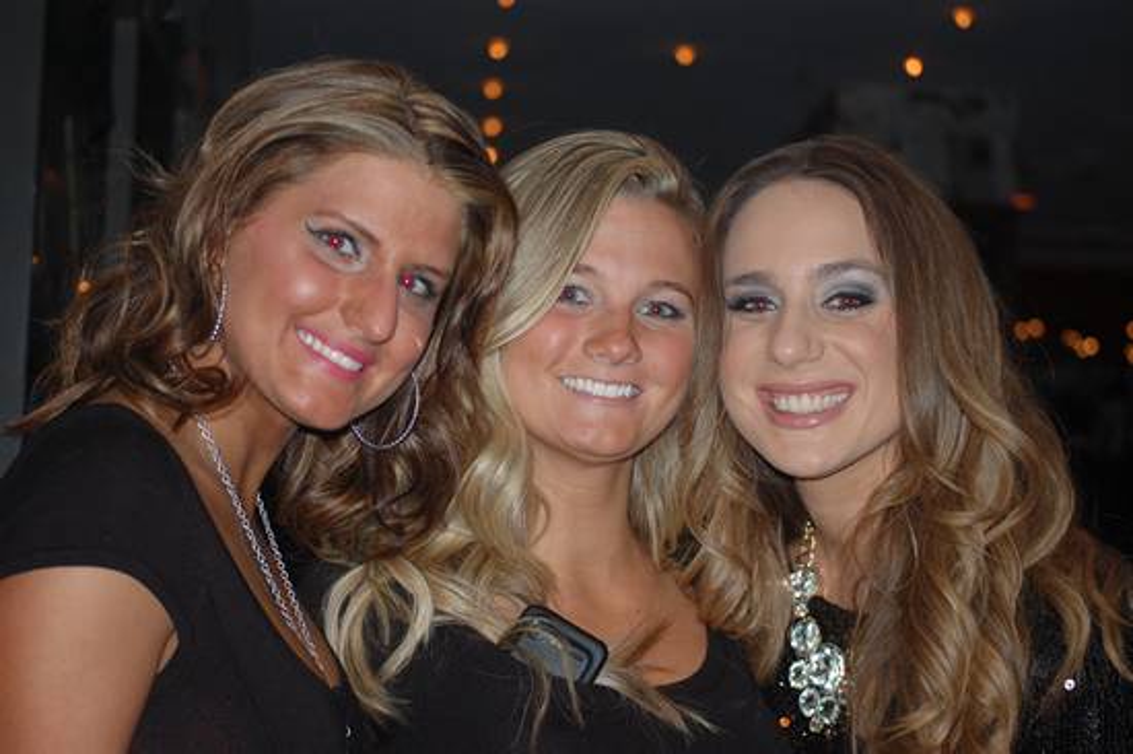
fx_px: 2595
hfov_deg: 24.6
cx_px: 566
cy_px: 377
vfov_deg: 16.5
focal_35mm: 82
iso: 400
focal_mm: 55
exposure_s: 1/60
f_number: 4
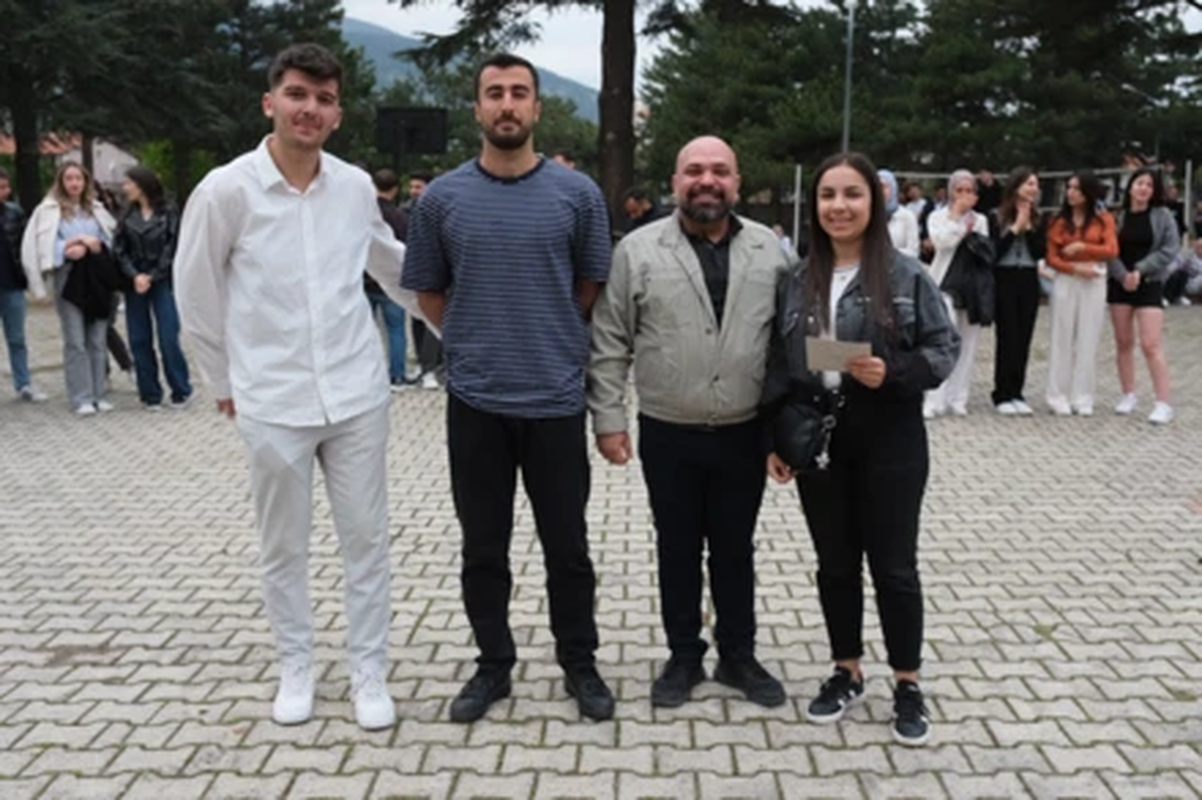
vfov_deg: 39.9
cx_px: 601
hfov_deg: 57.2
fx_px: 1101
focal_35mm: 33
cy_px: 400
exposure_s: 1/4000
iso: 2000
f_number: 5.6
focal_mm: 22
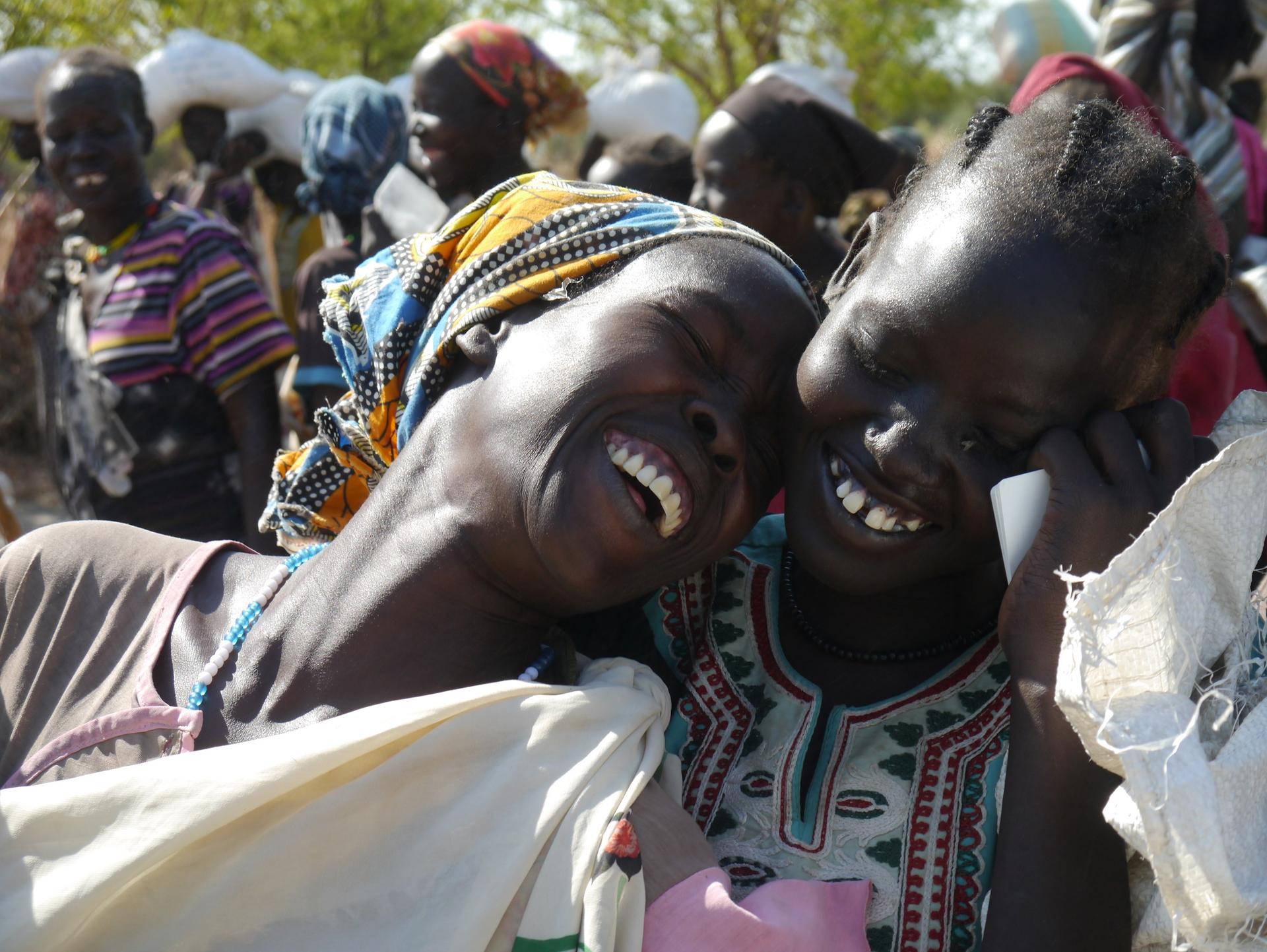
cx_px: 634
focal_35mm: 66
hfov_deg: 29.4
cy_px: 476
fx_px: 2417
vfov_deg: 22.3
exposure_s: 1/200
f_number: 7.1
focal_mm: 33
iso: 160
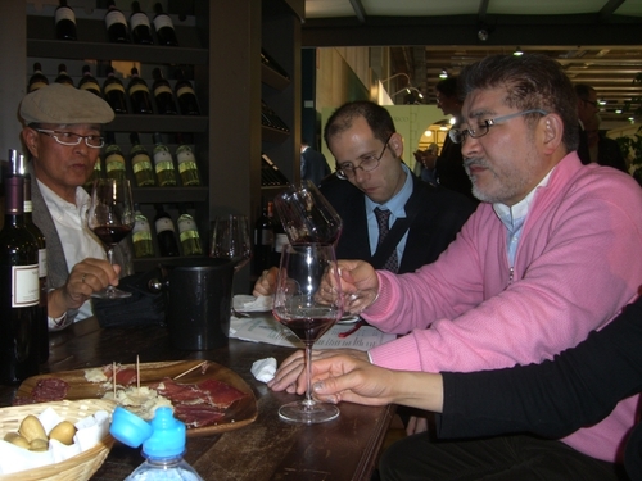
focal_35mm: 38
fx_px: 705
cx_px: 321
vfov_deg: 37.7
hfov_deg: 49.0
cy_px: 240
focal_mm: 6.2
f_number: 2.7
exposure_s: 1/30
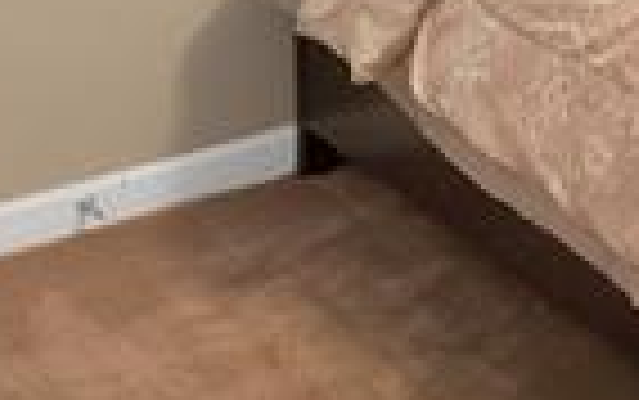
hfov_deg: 14.2
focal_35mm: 88
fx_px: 1534
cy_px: -611
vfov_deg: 11.7
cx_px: 1598
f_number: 9
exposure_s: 1
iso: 640
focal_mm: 12
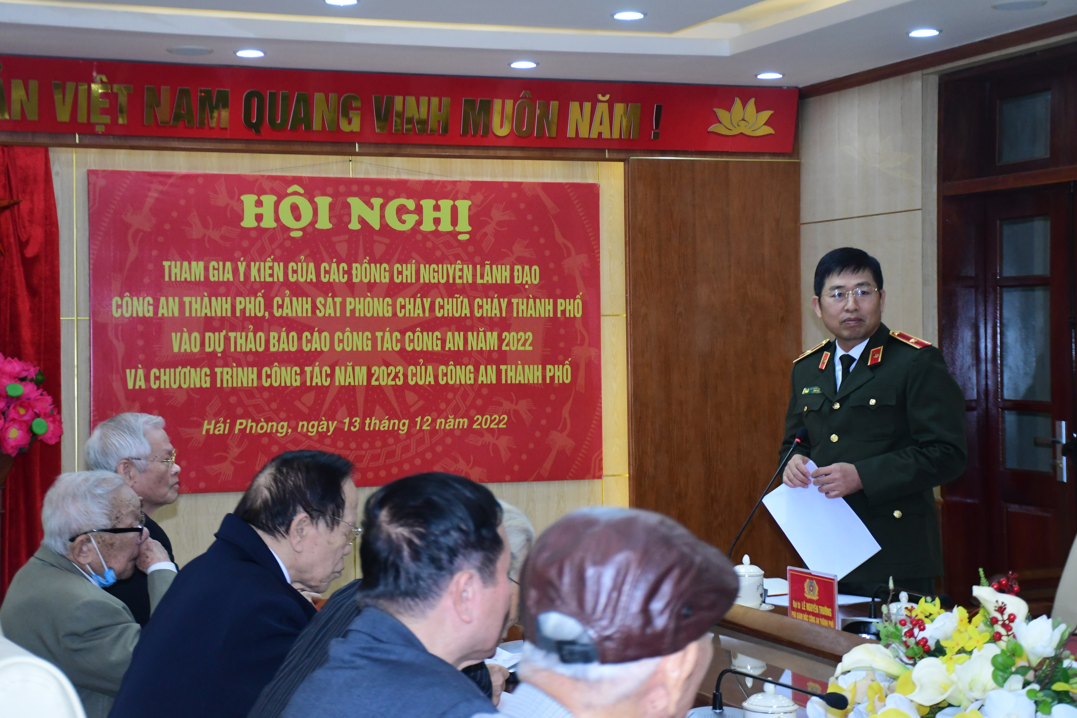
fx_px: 2019
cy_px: 359
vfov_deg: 20.2
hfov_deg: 29.9
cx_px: 538
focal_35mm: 68
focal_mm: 45
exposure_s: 1/200
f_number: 4.5
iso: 2000
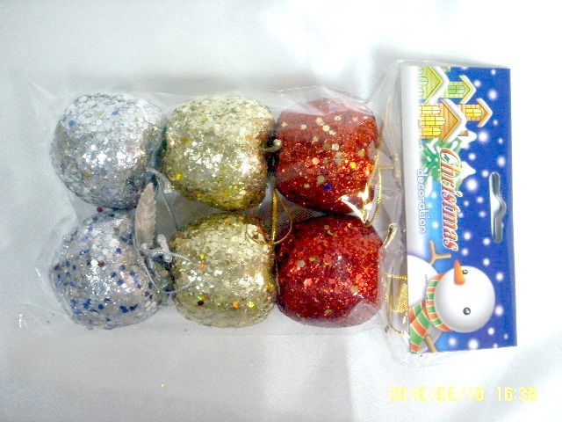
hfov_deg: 24.4
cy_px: 211
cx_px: 281
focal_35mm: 80
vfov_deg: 18.4
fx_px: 1299
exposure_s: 1/15
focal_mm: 13.7
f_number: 4.2
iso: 150
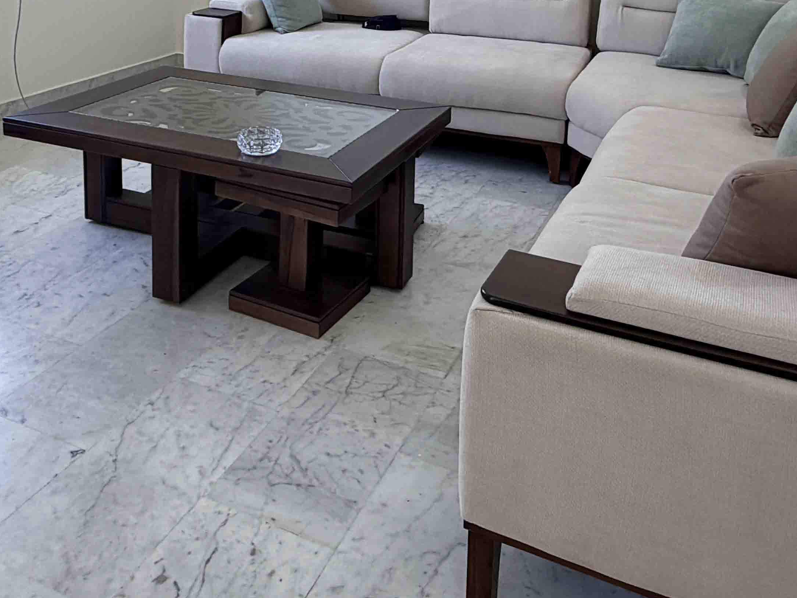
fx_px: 852
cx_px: 368
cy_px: -14
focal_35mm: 37
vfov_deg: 34.8
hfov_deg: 50.1
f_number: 2.2
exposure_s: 1/100
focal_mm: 2.22
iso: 50
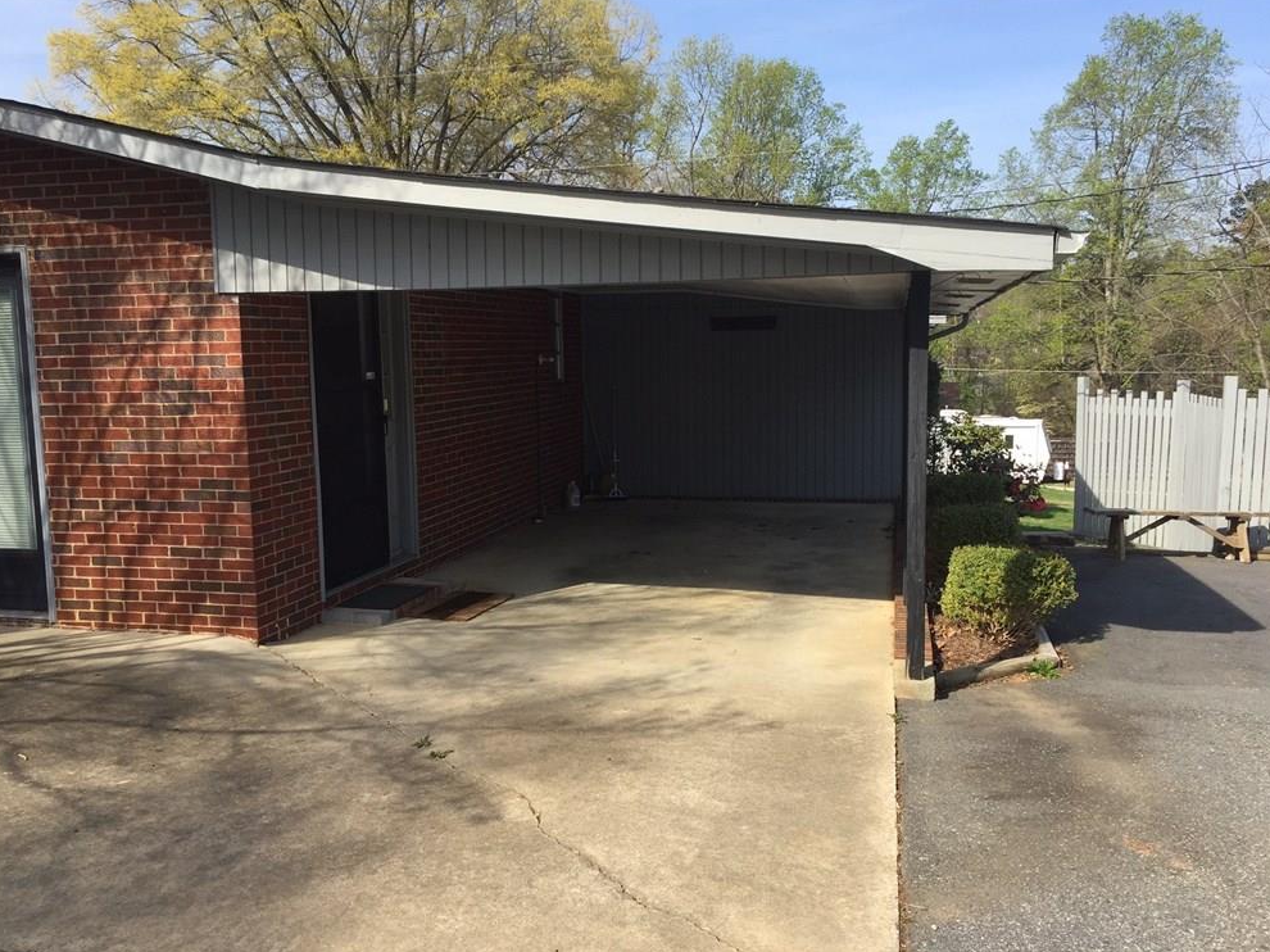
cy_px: 485
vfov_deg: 46.8
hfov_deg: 60.0
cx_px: 630
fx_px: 1100
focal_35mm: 30
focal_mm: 4.15
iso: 32
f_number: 2.2
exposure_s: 1/1014
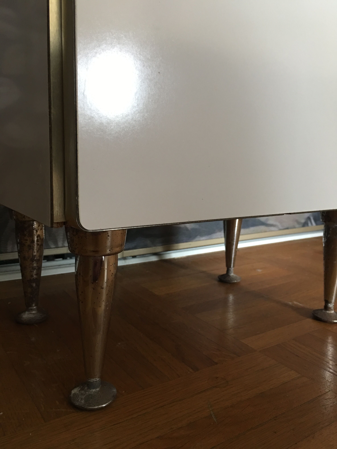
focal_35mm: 29
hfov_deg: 48.2
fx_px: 376
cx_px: 168
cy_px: 224
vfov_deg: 61.7
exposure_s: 1/10
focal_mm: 4.15
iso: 80
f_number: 2.2
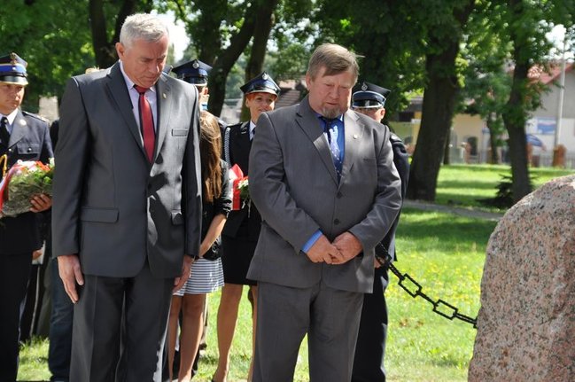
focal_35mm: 120
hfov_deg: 17.1
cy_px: 191
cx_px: 288
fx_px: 1914
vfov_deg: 11.4
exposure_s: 1/200
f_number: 8
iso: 250
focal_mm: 80
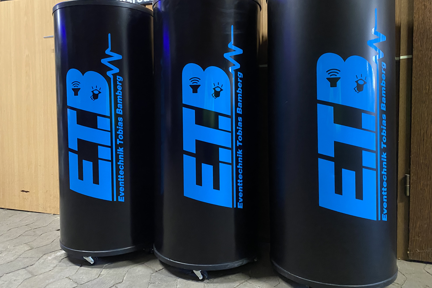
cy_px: 129
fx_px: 336
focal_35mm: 28
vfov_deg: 46.3
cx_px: 208
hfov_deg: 65.5
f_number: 1.8
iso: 800
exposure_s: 1/25
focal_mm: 4.25
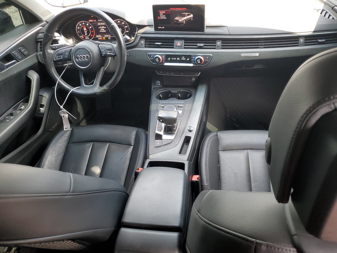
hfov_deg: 67.3
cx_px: 168
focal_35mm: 26
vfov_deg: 53.1
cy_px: 126
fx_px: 253
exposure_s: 1/120
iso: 71
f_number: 1.5
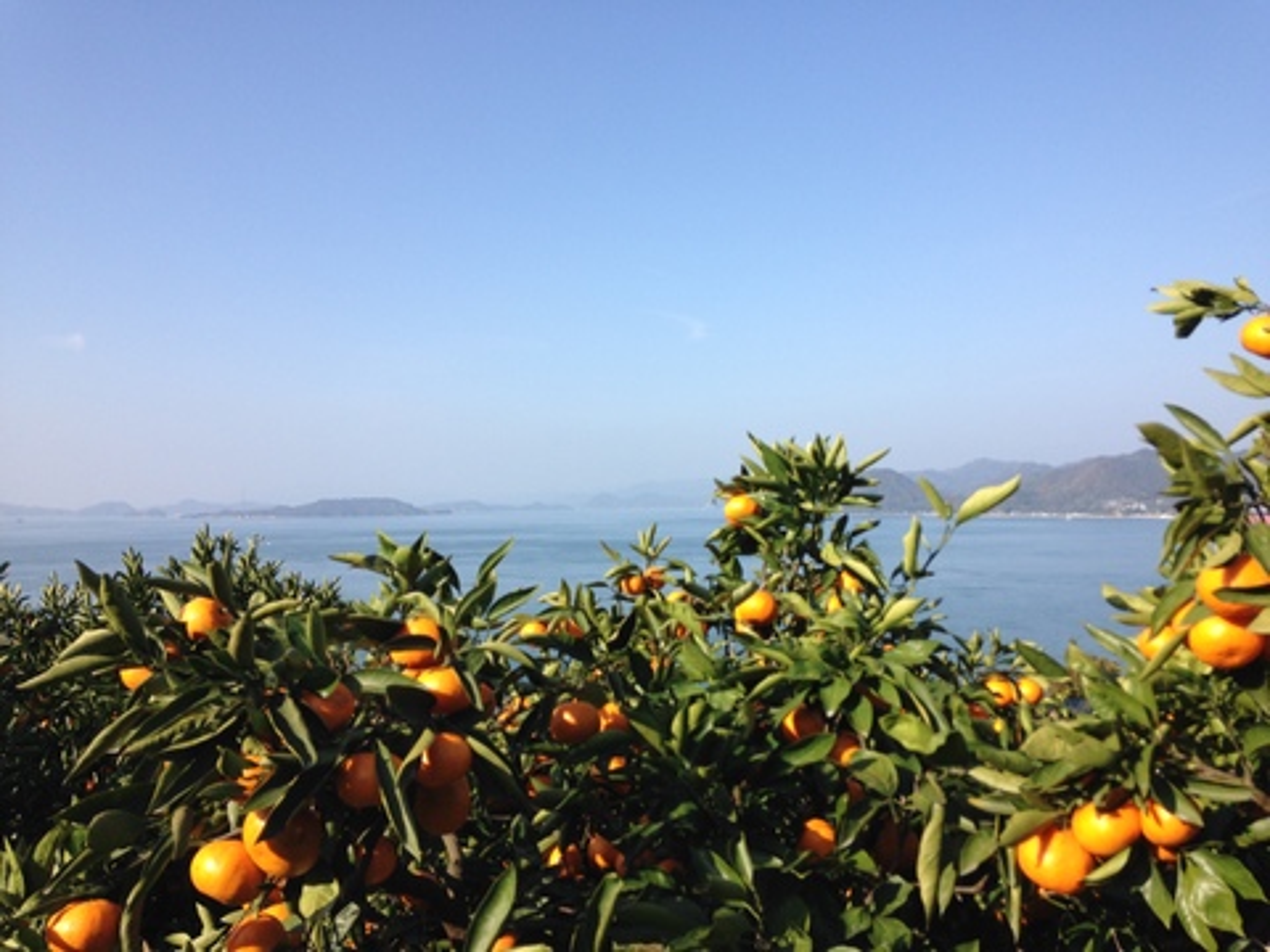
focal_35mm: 33
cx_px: 635
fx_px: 1211
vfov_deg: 42.9
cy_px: 476
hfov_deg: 55.4
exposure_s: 1/1290
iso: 50
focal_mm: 4.12
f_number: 2.4
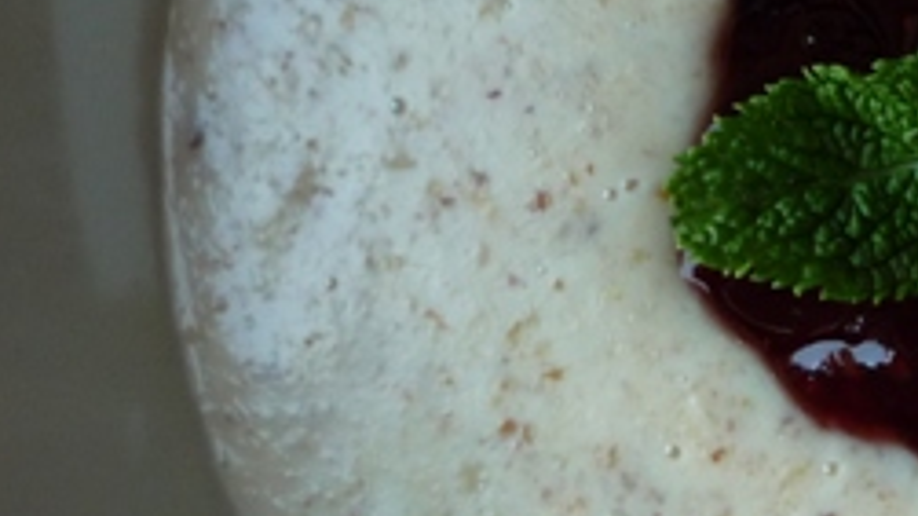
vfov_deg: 14.5
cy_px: 101
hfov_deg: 23.3
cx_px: 1119
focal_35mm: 83
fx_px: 2020
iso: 125
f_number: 2.8
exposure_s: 1/30
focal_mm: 4.4
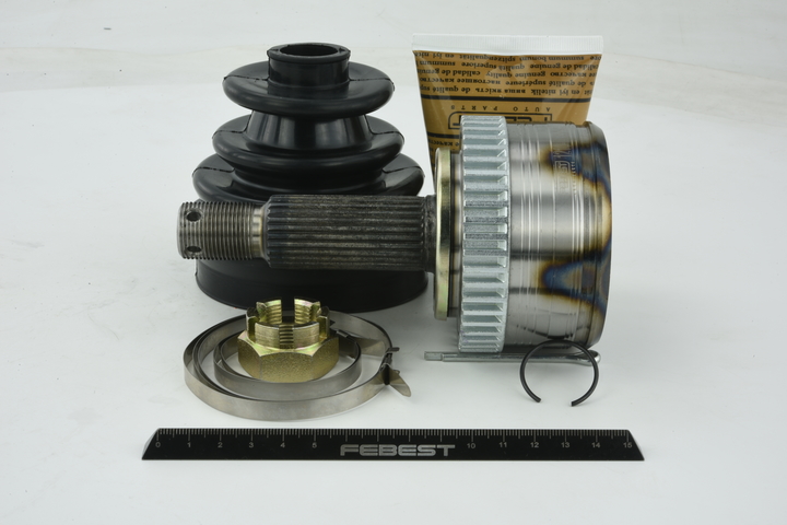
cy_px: 262
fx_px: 1312
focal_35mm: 60
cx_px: 394
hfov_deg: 33.4
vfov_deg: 22.6
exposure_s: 1/2.5
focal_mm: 60
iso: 64
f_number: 32
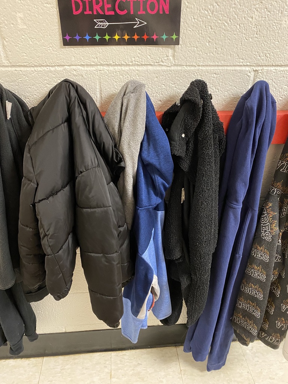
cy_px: 192
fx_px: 288
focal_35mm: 26
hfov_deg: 53.1
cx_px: 144
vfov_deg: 67.3
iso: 500
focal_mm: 4.25
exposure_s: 1/40
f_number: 1.8
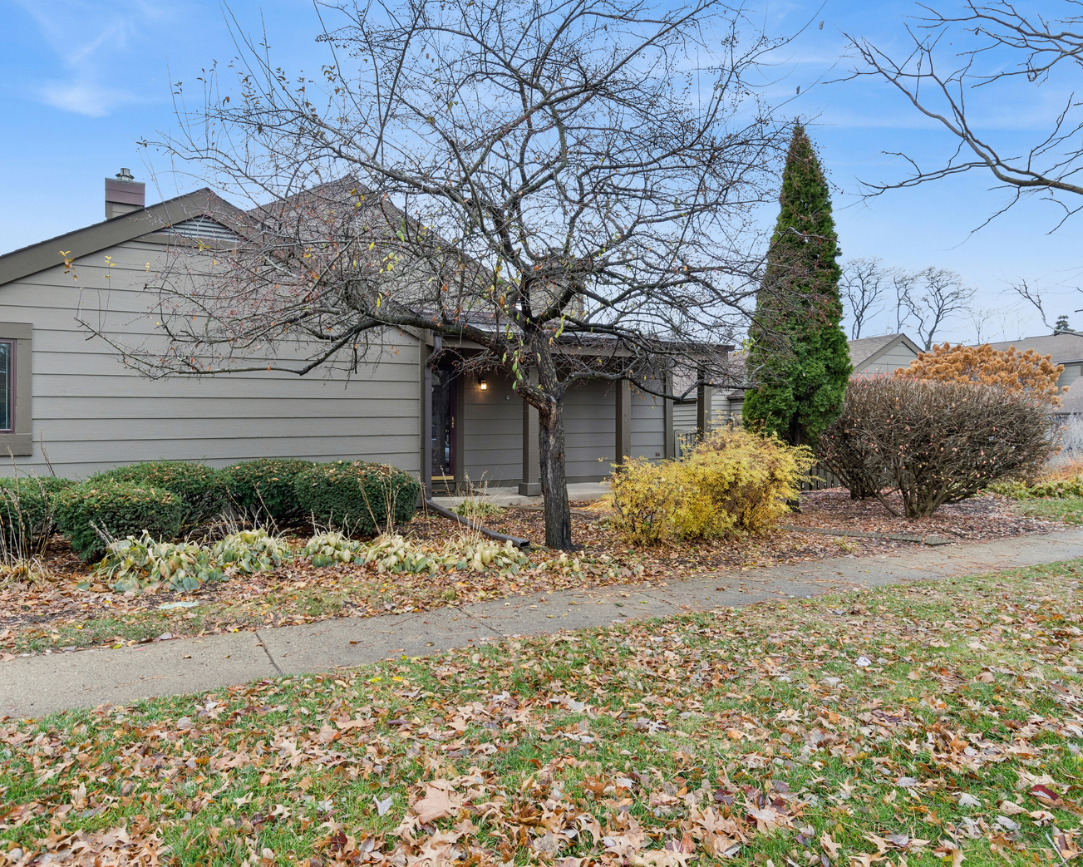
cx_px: 459
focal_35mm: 21
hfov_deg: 77.1
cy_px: 430
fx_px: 673
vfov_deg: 65.5
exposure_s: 1/50
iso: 320
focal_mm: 12
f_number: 8
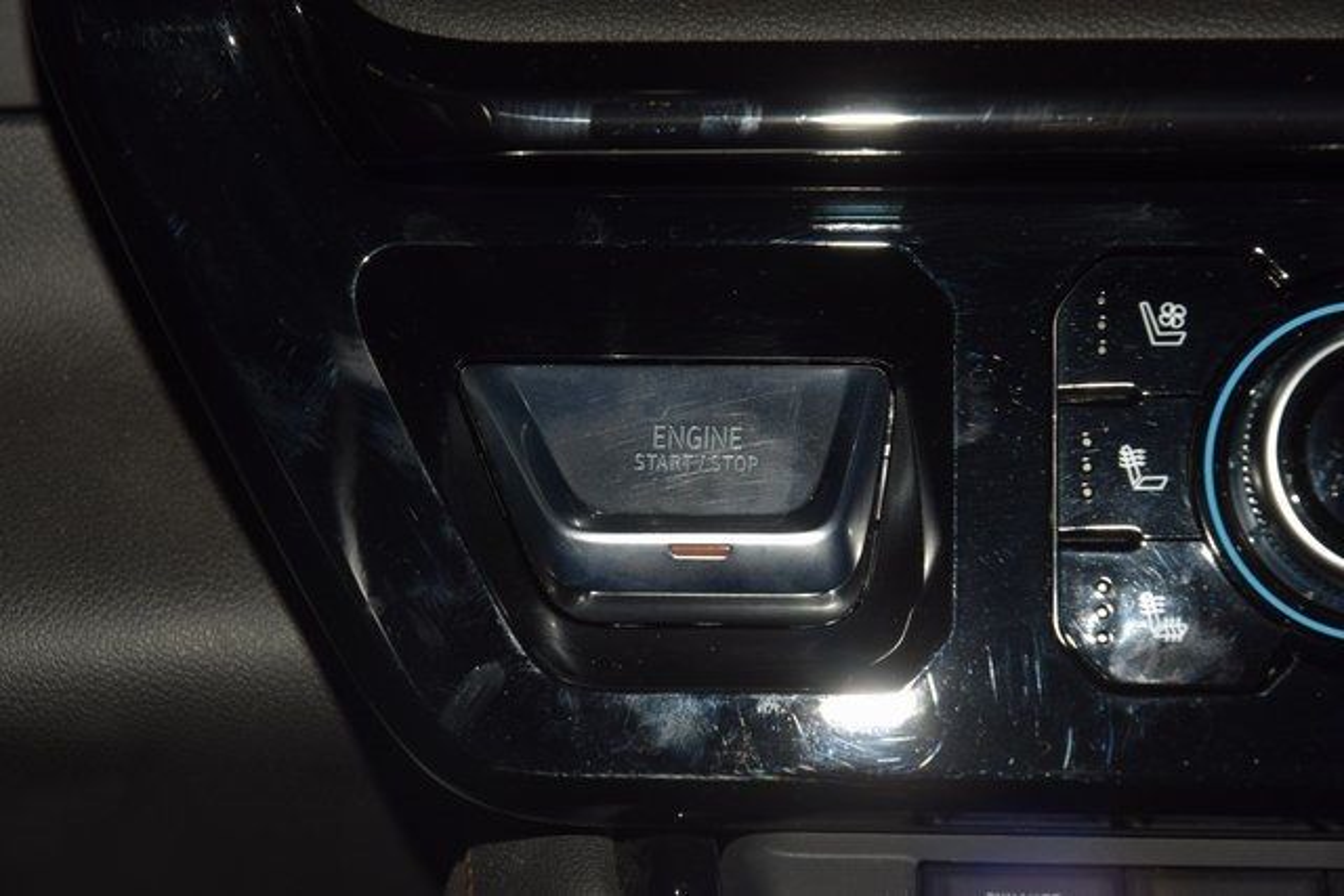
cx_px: 672
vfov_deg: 13.0
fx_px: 3921
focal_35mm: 105
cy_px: 448
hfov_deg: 19.5
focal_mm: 70
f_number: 8
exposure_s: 1/125
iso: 100
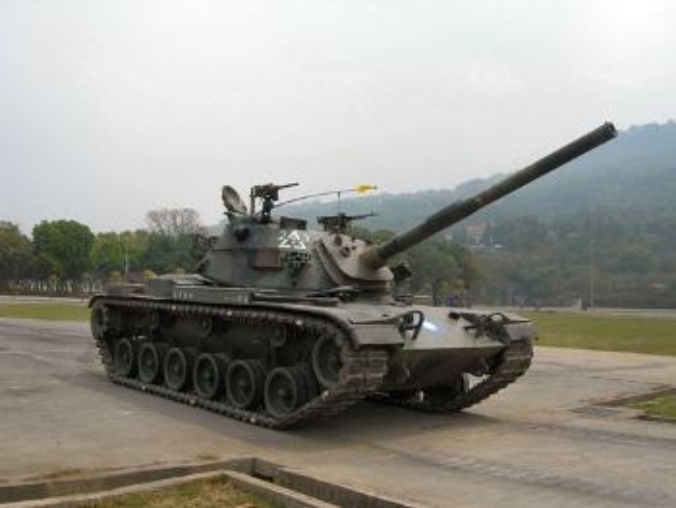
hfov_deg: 48.9
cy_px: 254
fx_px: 743
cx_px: 338
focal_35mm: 38
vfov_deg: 37.8
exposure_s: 1/520
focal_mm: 7.8
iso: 50
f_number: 4.8
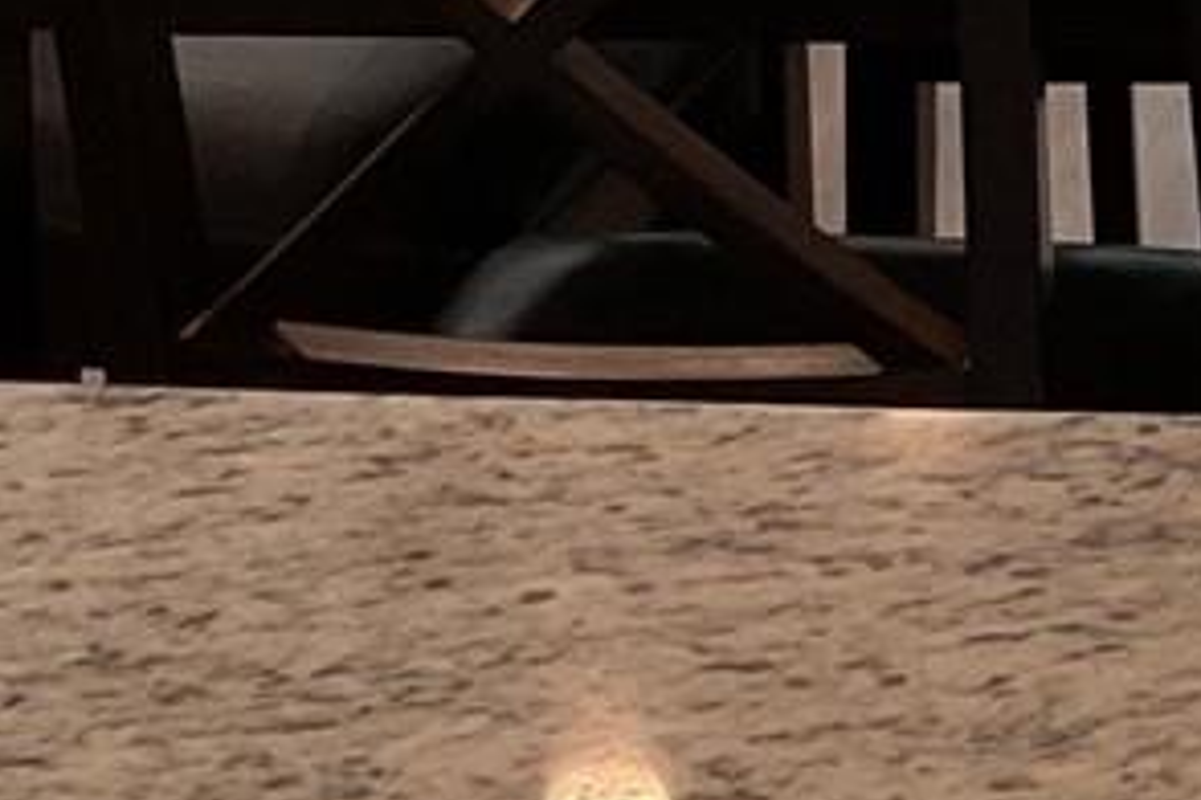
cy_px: -1453
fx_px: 5471
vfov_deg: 7.5
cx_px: 2206
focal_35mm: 164
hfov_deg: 11.6
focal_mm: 3
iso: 64
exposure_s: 1/120
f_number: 1.8
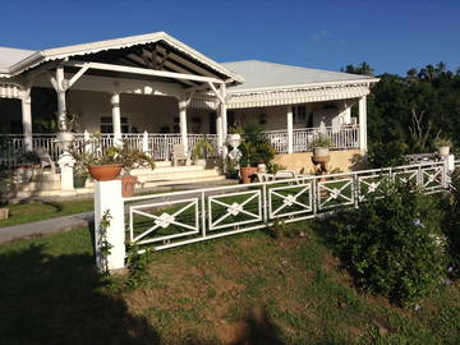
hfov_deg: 55.4
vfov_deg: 42.9
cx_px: 230
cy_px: 172
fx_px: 439
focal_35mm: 33
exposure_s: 1/2639
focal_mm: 3.3
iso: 25
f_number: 2.4
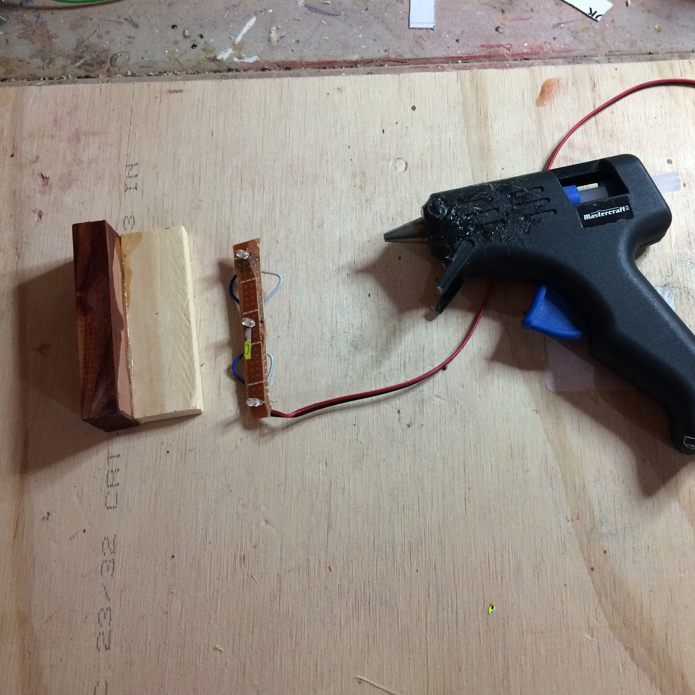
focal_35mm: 35
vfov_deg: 47.2
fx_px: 795
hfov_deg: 47.1
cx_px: 390
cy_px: 345
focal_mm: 4.15
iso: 125
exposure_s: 1/30
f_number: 2.2
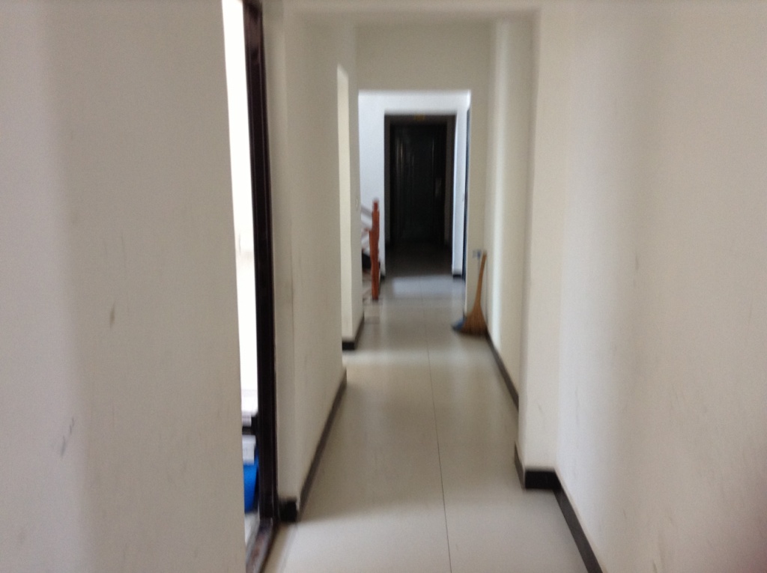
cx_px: 384
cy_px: 286
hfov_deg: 55.4
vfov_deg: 42.8
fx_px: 730
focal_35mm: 33
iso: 80
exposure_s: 1/25
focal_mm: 3.3
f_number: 2.4
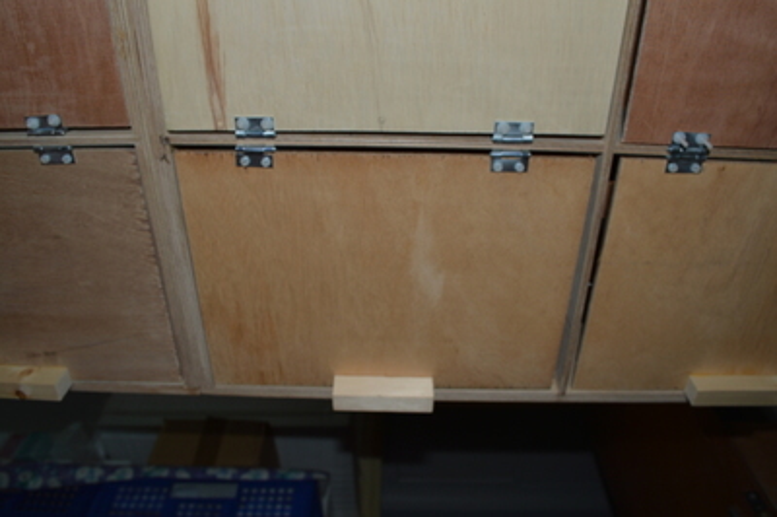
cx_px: 388
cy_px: 258
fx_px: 582
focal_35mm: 27
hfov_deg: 67.4
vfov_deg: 47.9
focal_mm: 18
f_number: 8
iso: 100
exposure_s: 1/60
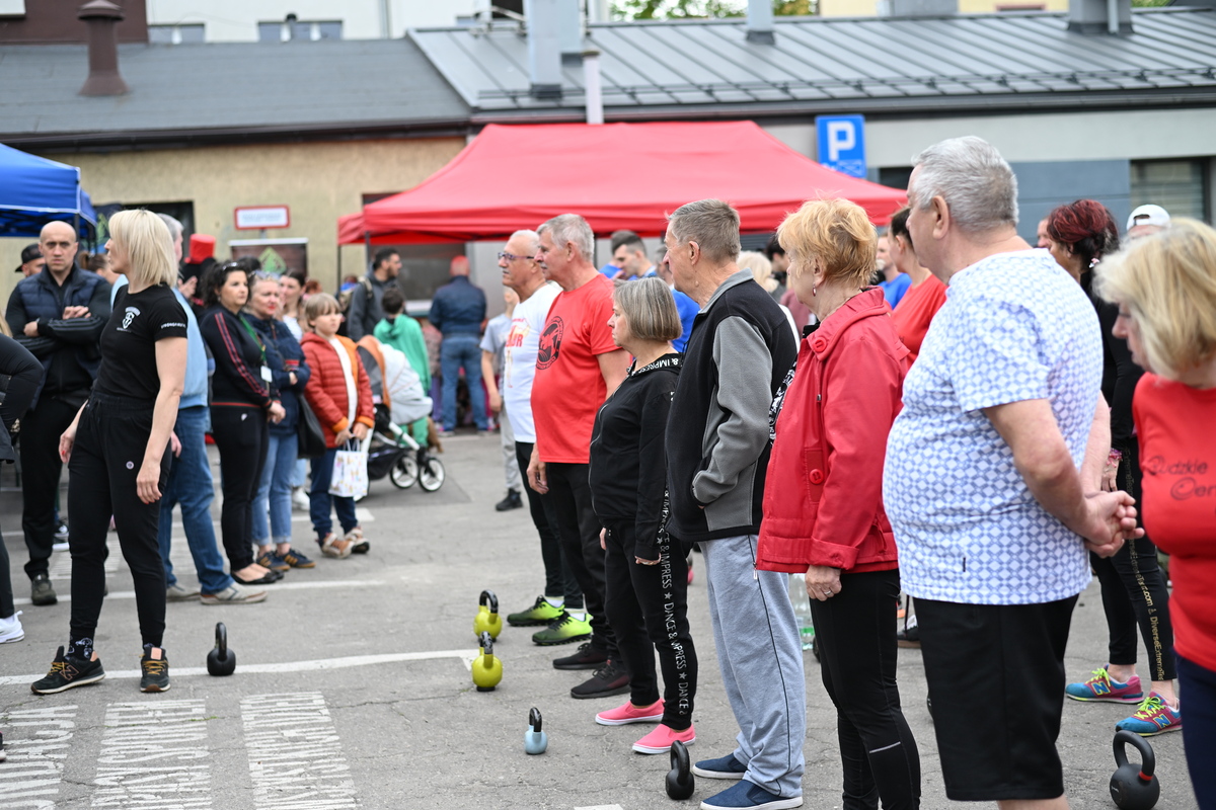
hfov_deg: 39.6
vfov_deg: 27.0
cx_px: 608
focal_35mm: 50
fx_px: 1689
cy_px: 405
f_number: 2.5
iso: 320
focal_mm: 50
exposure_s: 1/1600
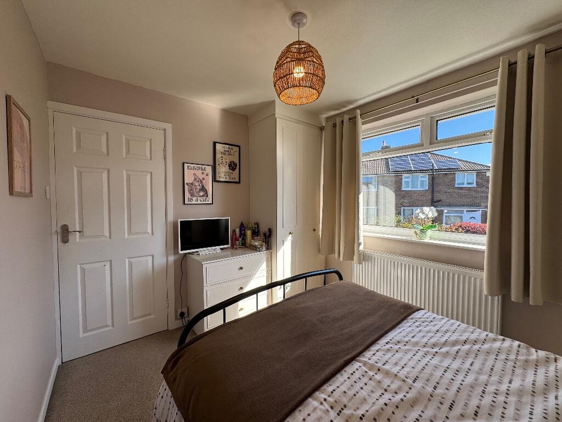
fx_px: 227
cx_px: 281
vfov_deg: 85.7
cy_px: 211
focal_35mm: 14
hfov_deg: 102.1
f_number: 2.2
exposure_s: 1/243
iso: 40
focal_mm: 2.22
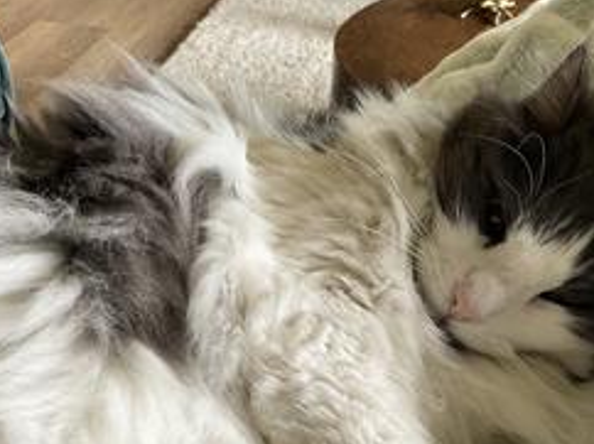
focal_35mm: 48
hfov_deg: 39.7
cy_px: 231
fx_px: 823
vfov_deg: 30.2
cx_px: 304
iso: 80
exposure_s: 1/60
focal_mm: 3
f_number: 1.8
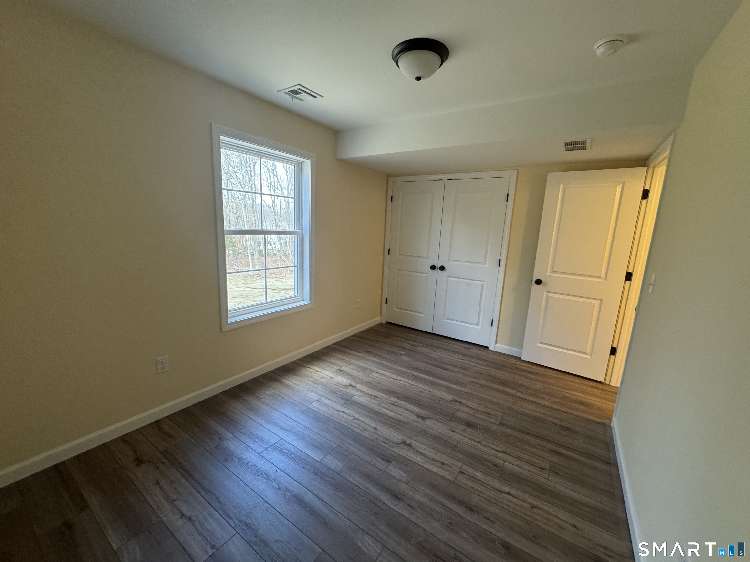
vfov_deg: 85.7
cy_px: 281
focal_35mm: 14
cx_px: 375
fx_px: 303
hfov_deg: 102.1
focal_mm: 2.22
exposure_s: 1/120
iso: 320
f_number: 2.2
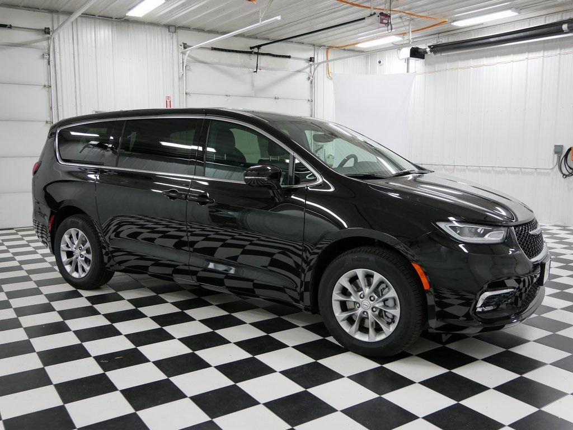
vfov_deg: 41.8
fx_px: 563
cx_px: 286
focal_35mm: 34
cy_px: 215
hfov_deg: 54.0
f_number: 3.8
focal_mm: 17
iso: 500
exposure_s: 1/60
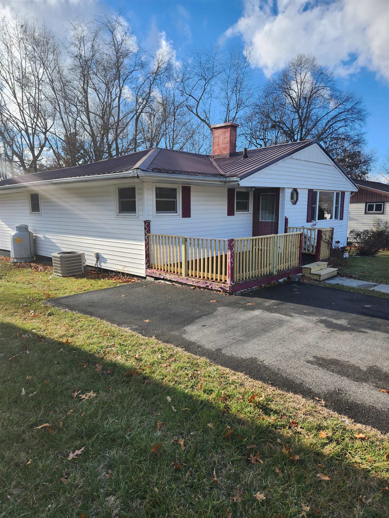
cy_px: 259
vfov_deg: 73.9
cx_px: 194
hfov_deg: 58.9
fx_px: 345
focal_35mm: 23
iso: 20
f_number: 1.8
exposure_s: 1/924
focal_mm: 5.4
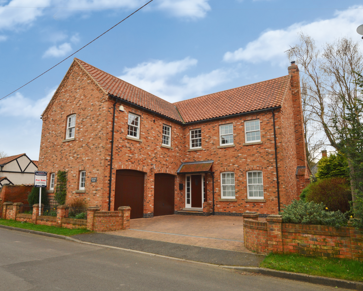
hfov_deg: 73.6
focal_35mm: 23
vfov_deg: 61.8
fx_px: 243
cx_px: 185
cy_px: 144
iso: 400
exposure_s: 1/250
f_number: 10
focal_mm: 13
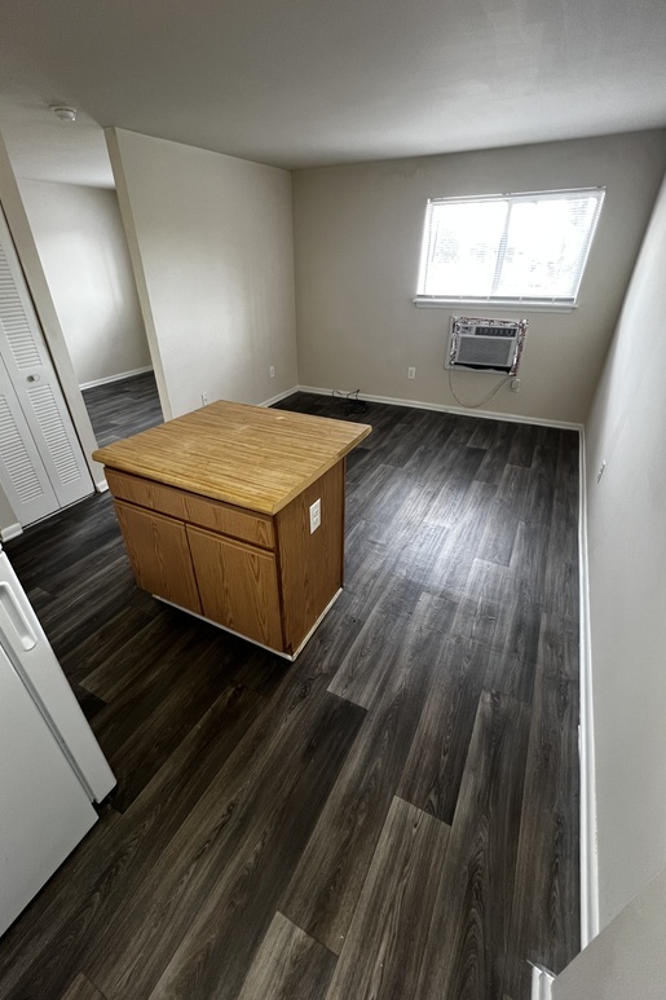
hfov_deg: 81.1
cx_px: 316
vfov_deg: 104.3
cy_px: 499
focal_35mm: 14
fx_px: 389
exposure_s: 1/60
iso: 250
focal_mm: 1.57
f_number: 1.8
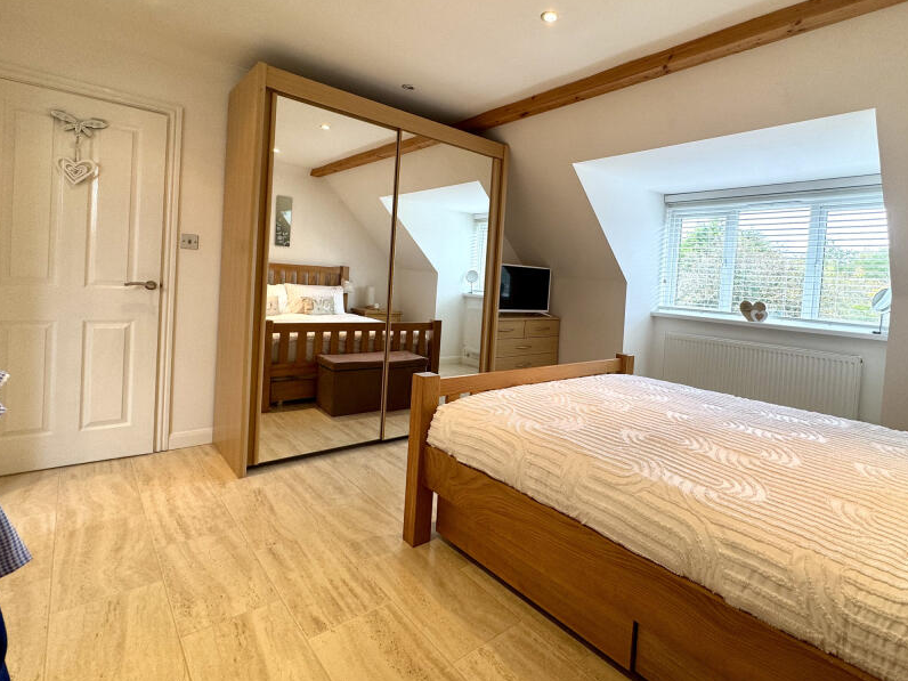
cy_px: 294
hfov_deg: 87.4
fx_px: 472
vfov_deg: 71.3
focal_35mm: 18
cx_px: 504
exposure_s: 1/100
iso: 100
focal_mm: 2.22
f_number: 2.2
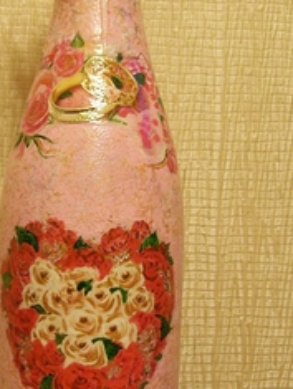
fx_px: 732
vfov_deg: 29.8
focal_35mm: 65
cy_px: 180
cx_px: 106
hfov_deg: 22.6
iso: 160
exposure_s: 1/13
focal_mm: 6.1
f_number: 2.7
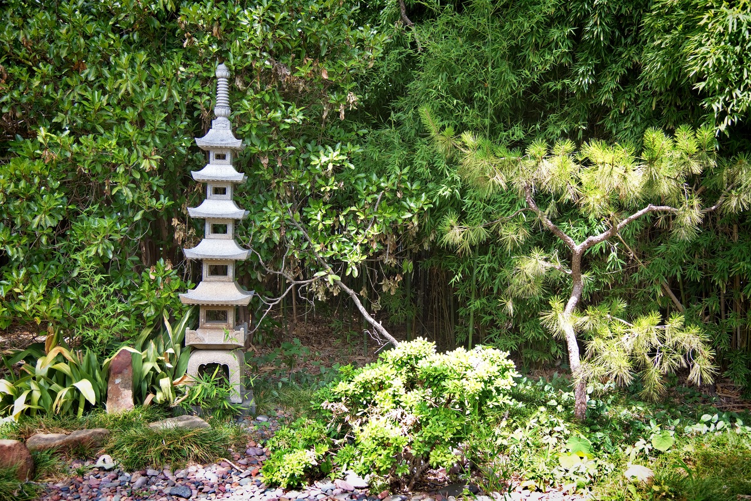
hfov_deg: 48.4
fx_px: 835
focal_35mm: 40
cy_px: 250
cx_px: 376
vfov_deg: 33.4
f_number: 4
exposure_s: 1/80
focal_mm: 40
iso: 160
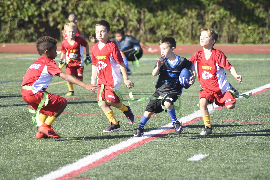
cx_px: 135
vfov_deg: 5.1
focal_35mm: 270
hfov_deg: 7.6
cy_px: 90
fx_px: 2025
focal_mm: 180
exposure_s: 1/1250
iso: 400
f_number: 4.5
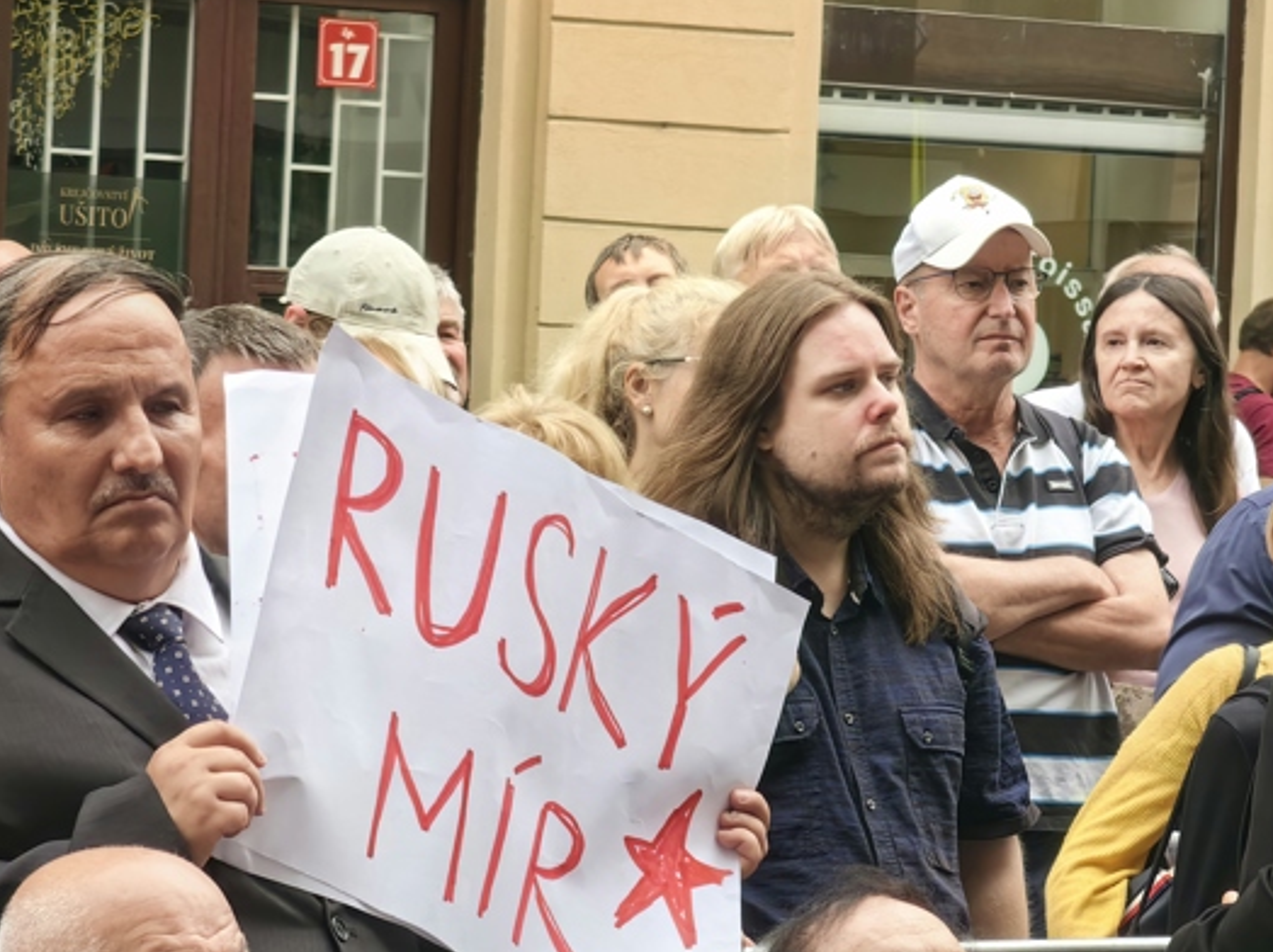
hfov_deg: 7.8
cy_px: 477
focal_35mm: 253
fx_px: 9296
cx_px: 583
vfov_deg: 5.9
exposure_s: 1/100
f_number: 3.5
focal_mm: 16.85
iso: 64
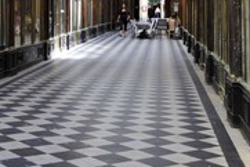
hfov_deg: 26.9
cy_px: -18
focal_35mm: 72
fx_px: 500
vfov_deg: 18.2
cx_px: 18
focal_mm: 31
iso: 800
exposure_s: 1/80
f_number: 7.1
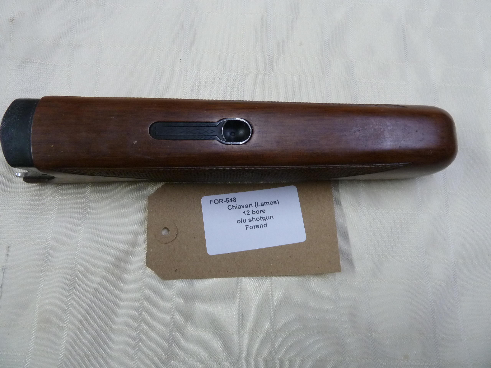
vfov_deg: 54.9
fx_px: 355
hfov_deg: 69.4
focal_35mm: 25
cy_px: 184
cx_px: 246
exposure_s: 1/30
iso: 320
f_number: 3.3
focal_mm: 4.1
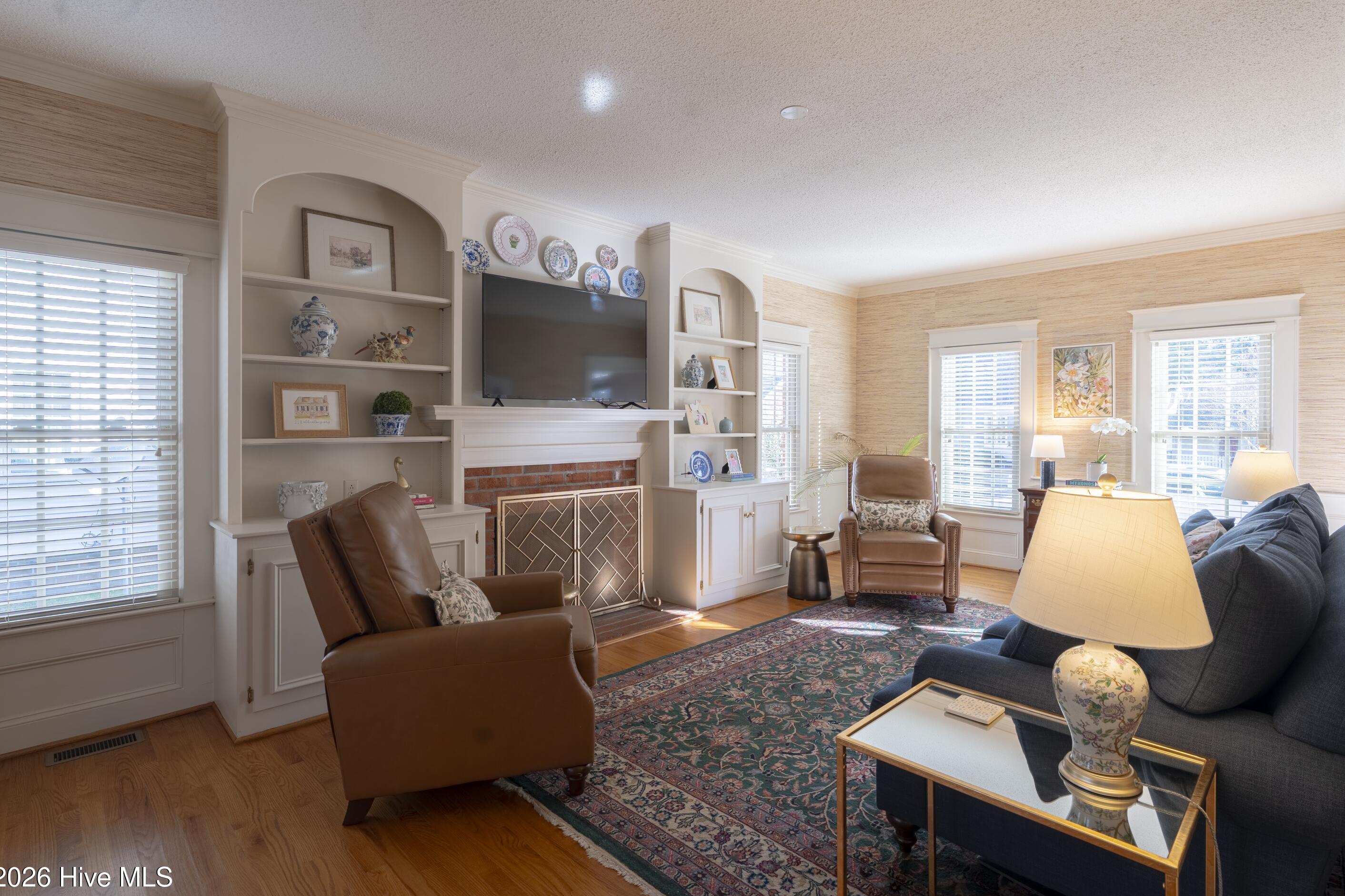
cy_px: 445
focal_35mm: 17
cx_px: 684
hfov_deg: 93.3
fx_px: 635
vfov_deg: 70.4
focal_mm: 16
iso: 100
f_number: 8
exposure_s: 1/100
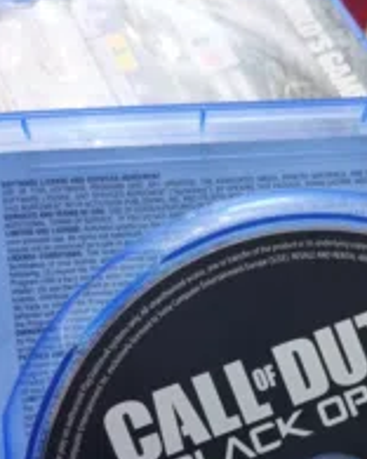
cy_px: 414
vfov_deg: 32.9
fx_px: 733
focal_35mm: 54
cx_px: 308
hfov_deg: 27.4
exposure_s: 1/33.3
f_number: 1.6
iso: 1130
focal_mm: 4.11
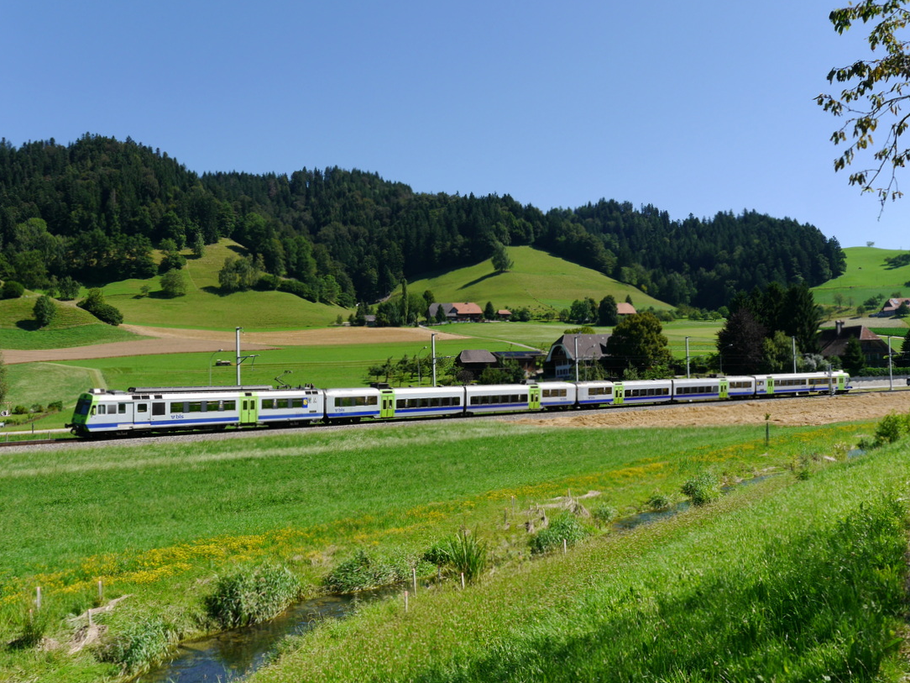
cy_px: 367
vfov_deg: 45.4
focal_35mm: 31
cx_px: 452
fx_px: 815
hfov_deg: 58.4
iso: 160
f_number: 7.1
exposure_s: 1/320
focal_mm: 14
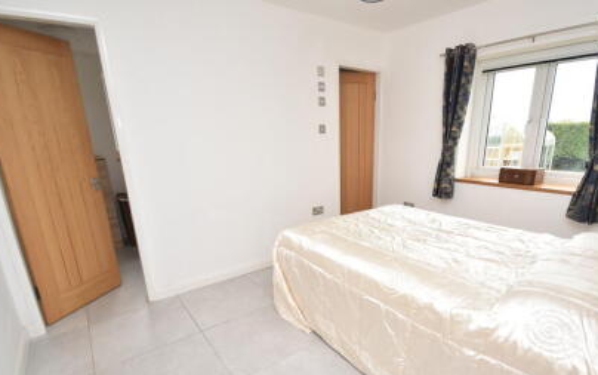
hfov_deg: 90.7
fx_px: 294
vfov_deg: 64.5
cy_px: 223
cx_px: 330
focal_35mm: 18
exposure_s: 1/200
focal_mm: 10
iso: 560
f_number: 5
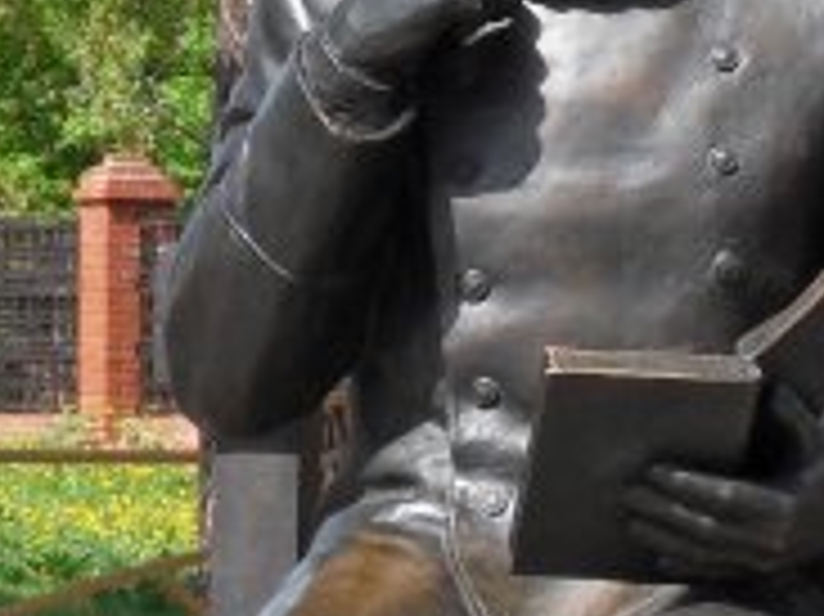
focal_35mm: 262
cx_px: 689
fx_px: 6233
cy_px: 252
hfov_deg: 7.5
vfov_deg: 5.7
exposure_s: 1/350
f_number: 4.8
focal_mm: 10.5
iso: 80
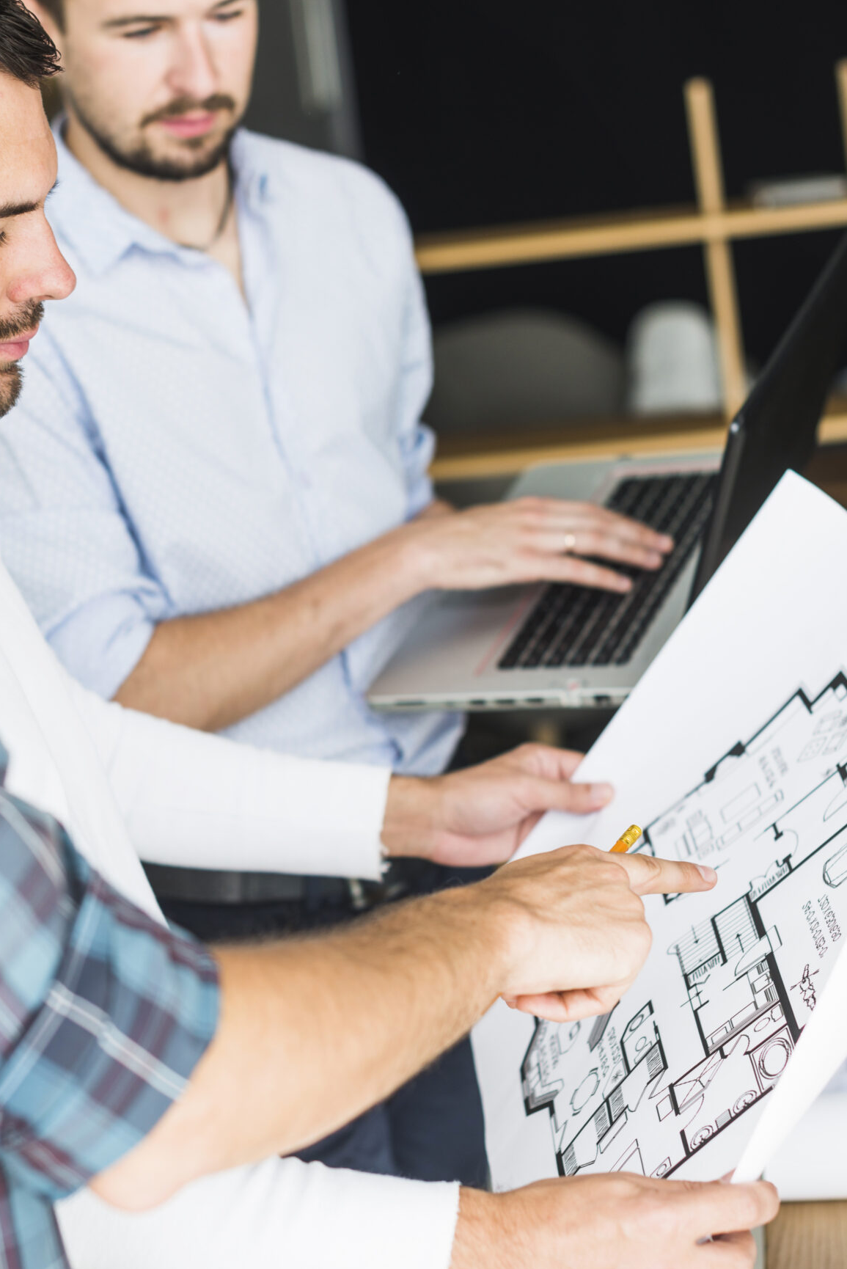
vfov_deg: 27.3
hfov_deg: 18.4
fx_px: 2609
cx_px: 247
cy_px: 657
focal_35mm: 74
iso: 250
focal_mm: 50
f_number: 2.8
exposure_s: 1/200
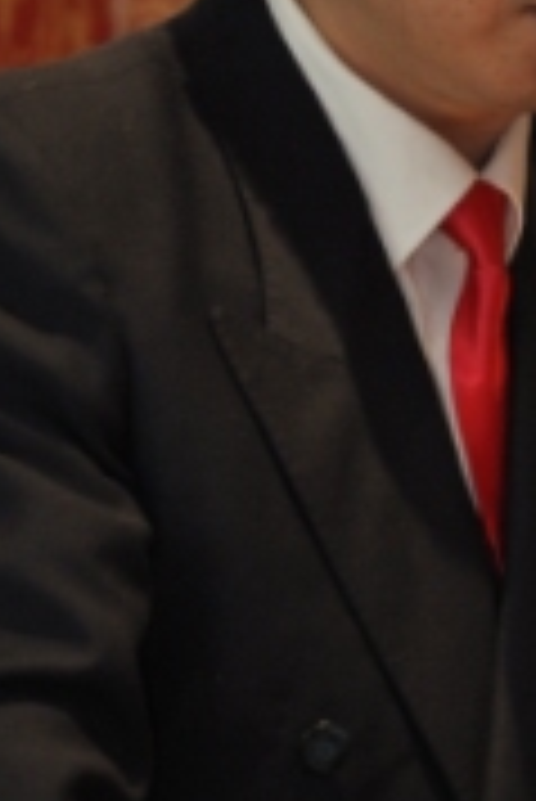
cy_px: 248
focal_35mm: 508
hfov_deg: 2.7
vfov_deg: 4.1
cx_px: 383
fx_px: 11328
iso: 640
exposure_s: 1/30
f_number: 6
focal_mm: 135
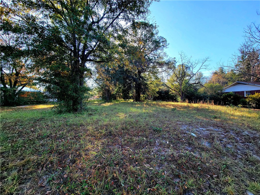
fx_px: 98
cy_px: 98
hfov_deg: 106.2
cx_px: 130
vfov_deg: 89.9
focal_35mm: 13
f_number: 2.2
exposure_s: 1/333
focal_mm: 2.2
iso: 50
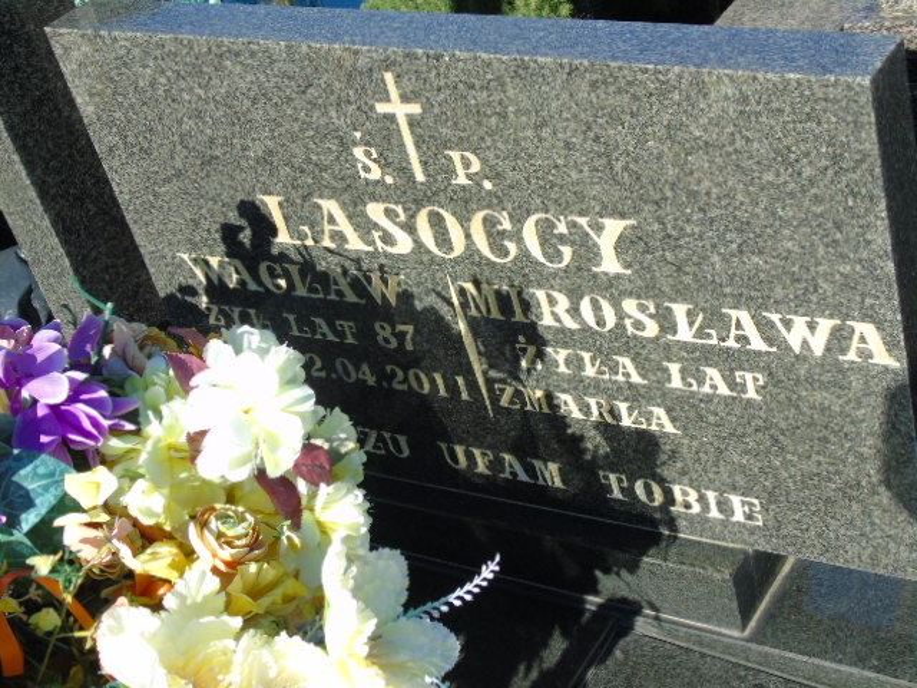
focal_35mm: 54
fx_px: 1430
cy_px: 344
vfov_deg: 27.0
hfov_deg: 35.5
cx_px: 458
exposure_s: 1/320
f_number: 4.3
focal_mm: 9.6
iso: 80
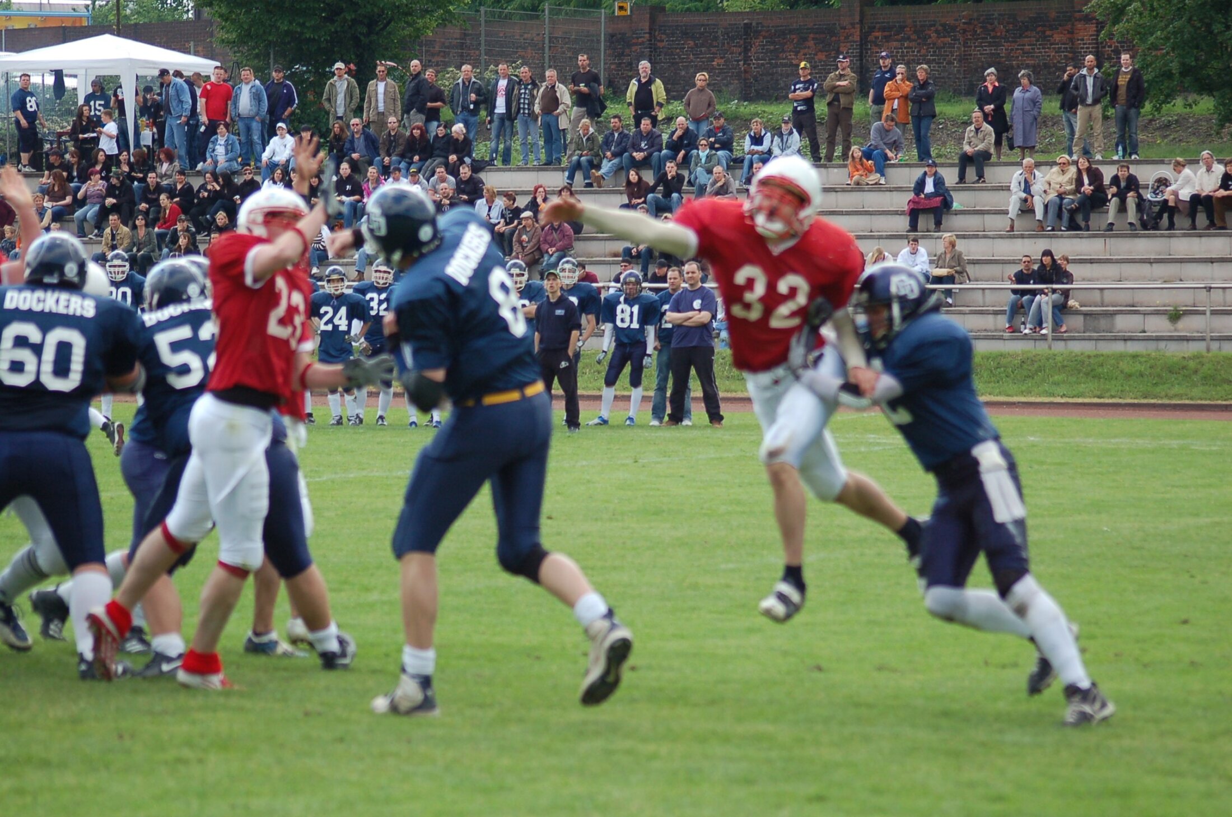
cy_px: 408
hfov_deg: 12.5
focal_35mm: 165
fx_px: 5636
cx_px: 616
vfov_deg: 8.3
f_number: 4.2
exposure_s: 1/1000
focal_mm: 110
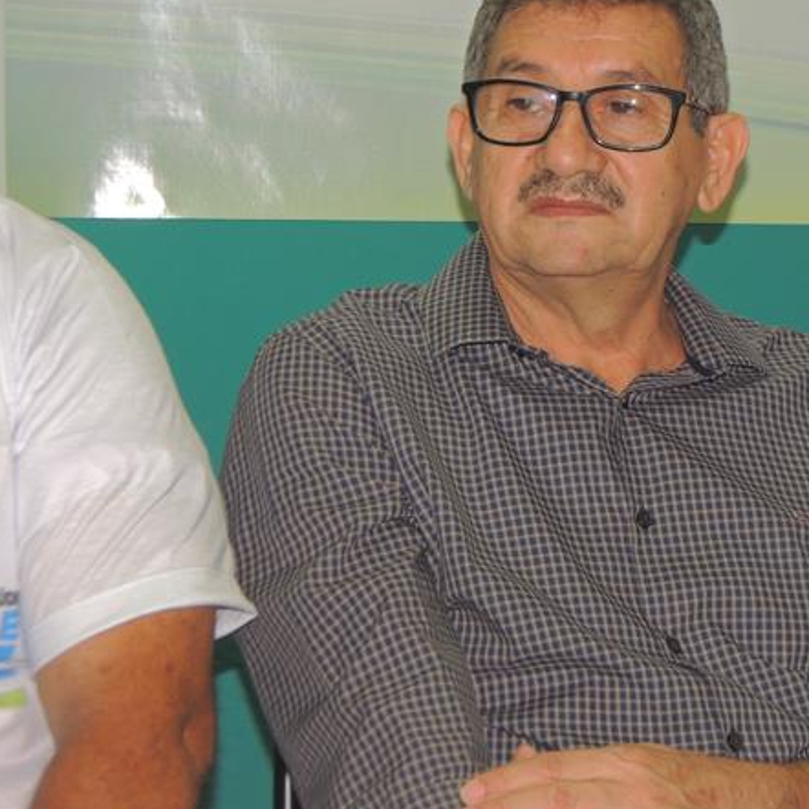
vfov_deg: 15.8
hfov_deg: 15.8
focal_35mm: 110
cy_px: 339
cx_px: 603
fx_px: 2909
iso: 200
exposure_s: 1/60
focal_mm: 13.3
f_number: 3.9
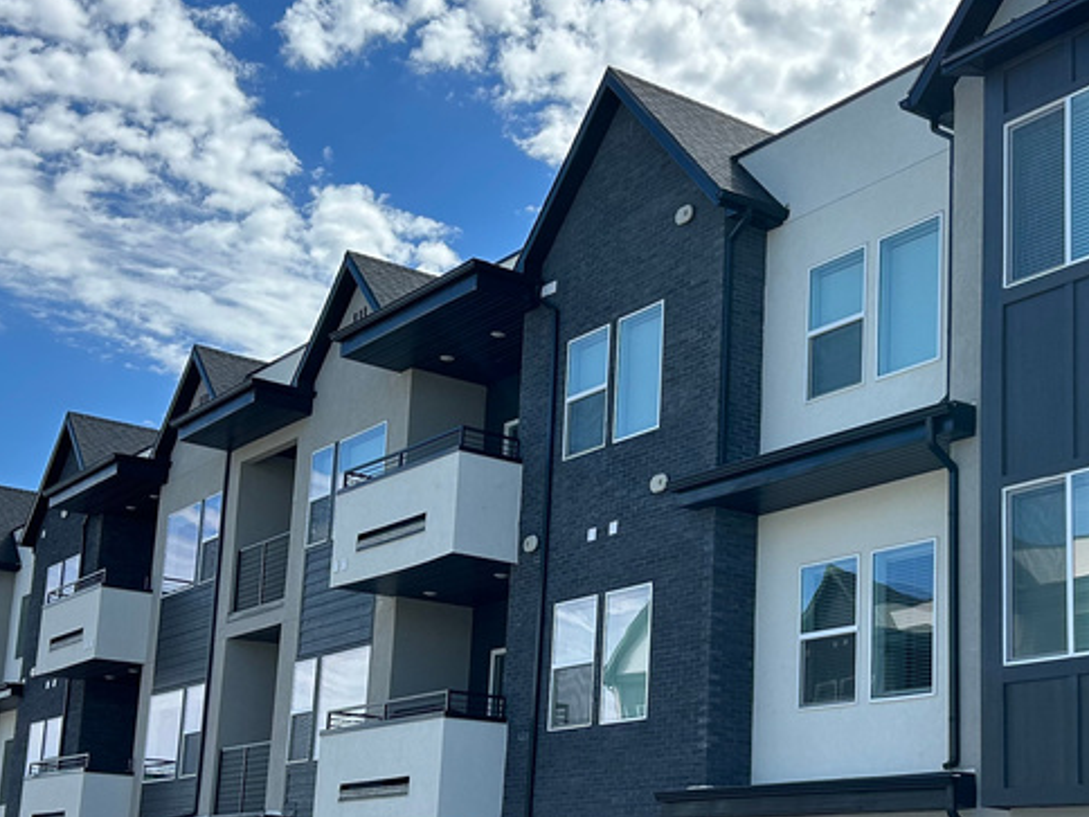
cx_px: 698
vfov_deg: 26.4
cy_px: 560
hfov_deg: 34.7
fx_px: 1730
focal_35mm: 55
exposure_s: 1/2841
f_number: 1.5
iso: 50
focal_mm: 5.7
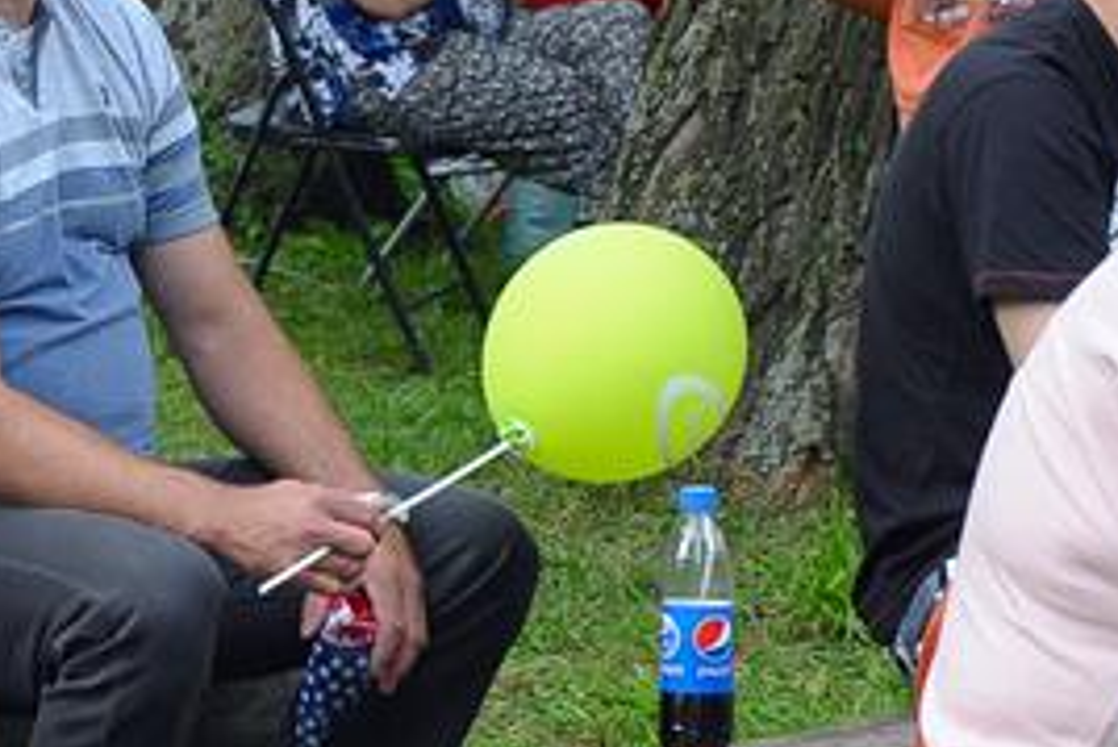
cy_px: -69
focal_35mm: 333
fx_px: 10347
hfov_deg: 6.2
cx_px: 4
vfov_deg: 4.1
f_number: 5.6
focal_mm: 70
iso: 640
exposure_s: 1/500
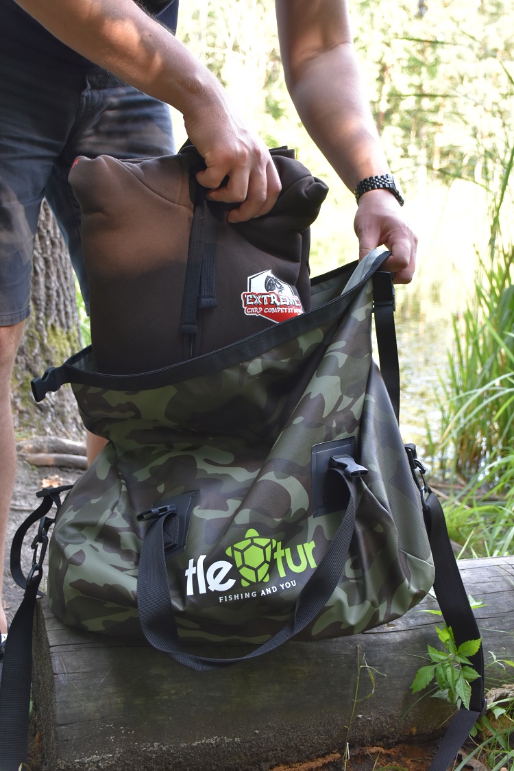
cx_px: 257
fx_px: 867
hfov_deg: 33.0
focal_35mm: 40
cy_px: 386
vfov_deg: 47.9
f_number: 4.5
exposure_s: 1/80
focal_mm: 27
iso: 400
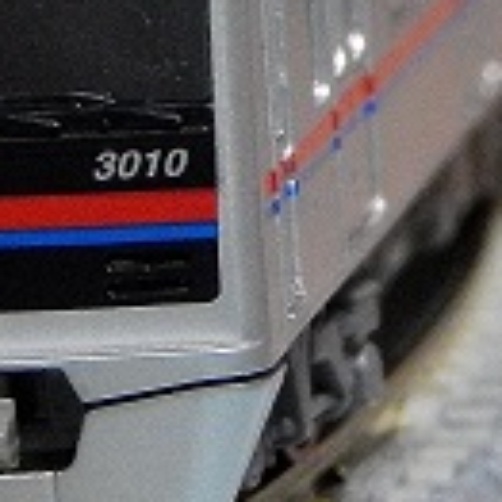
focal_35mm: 447
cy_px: 102
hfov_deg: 3.9
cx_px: 276
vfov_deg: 3.9
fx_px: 7334
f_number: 5.2
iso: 800
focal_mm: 17
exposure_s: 1/13
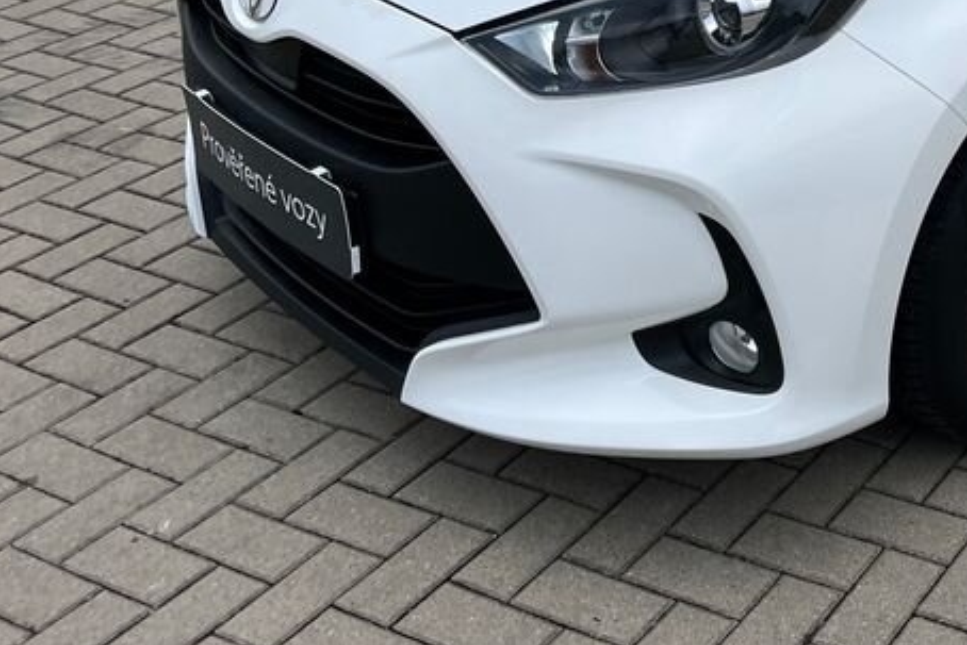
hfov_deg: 29.6
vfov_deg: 21.1
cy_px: -79
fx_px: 1639
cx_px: 1067
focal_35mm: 61
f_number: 1.6
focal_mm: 5.1
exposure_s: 1/1294
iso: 50
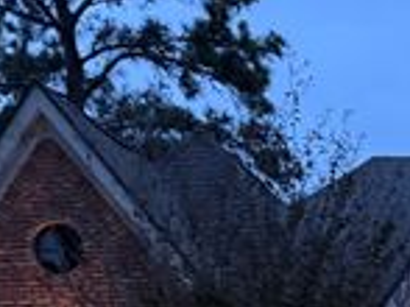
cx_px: 708
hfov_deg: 17.1
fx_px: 1148
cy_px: 618
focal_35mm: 97
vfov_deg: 13.1
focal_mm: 6.76
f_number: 1.78
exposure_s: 1/30
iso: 800
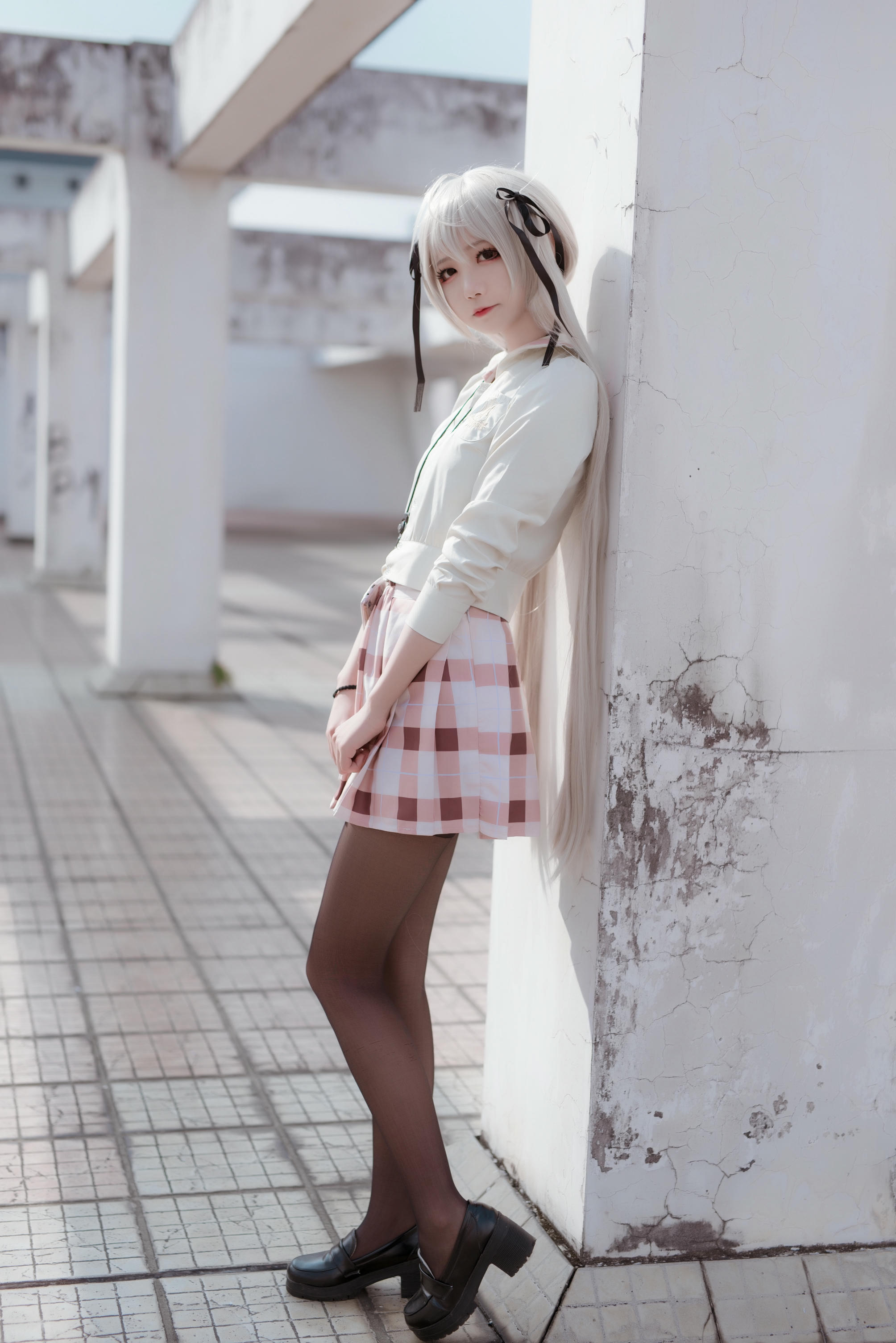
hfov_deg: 27.0
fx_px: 1865
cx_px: 448
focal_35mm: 50
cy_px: 672
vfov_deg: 39.6
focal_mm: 50
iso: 100
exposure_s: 1/2500
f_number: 2.5
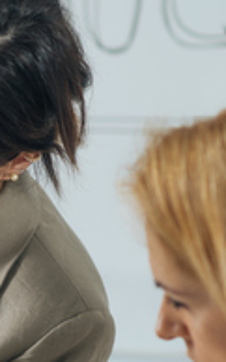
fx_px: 3188
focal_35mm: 323
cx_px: -342
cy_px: 402
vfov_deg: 6.5
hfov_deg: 4.0
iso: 64
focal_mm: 85
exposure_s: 1/200
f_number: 2.5
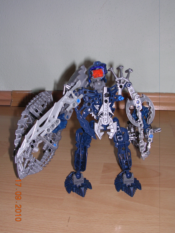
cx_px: 88
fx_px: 310
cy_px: 116
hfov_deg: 31.5
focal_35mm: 46
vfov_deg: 41.2
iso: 100
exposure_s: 1/60.1
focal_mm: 7.1
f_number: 3
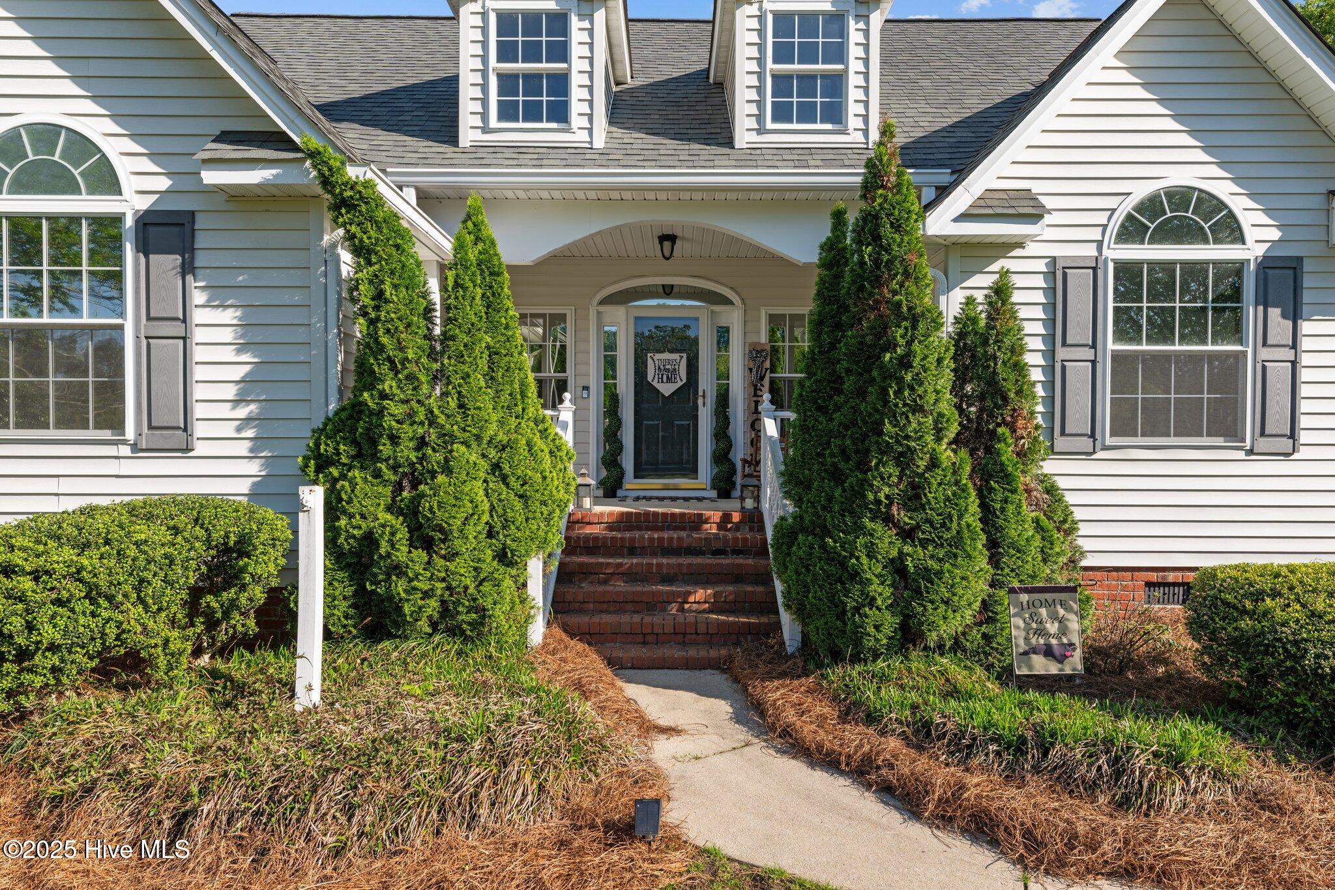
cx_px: 668
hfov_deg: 81.2
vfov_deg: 59.5
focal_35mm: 21
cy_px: 445
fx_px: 779
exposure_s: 1/80
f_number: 9
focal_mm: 21
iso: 100
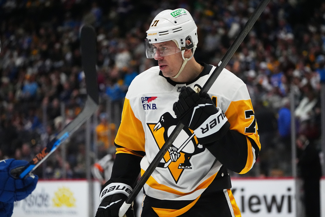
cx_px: 162
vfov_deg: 7.6
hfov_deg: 11.4
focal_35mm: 181
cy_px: 108
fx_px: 1634
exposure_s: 1/3200
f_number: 5
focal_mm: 181
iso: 8000
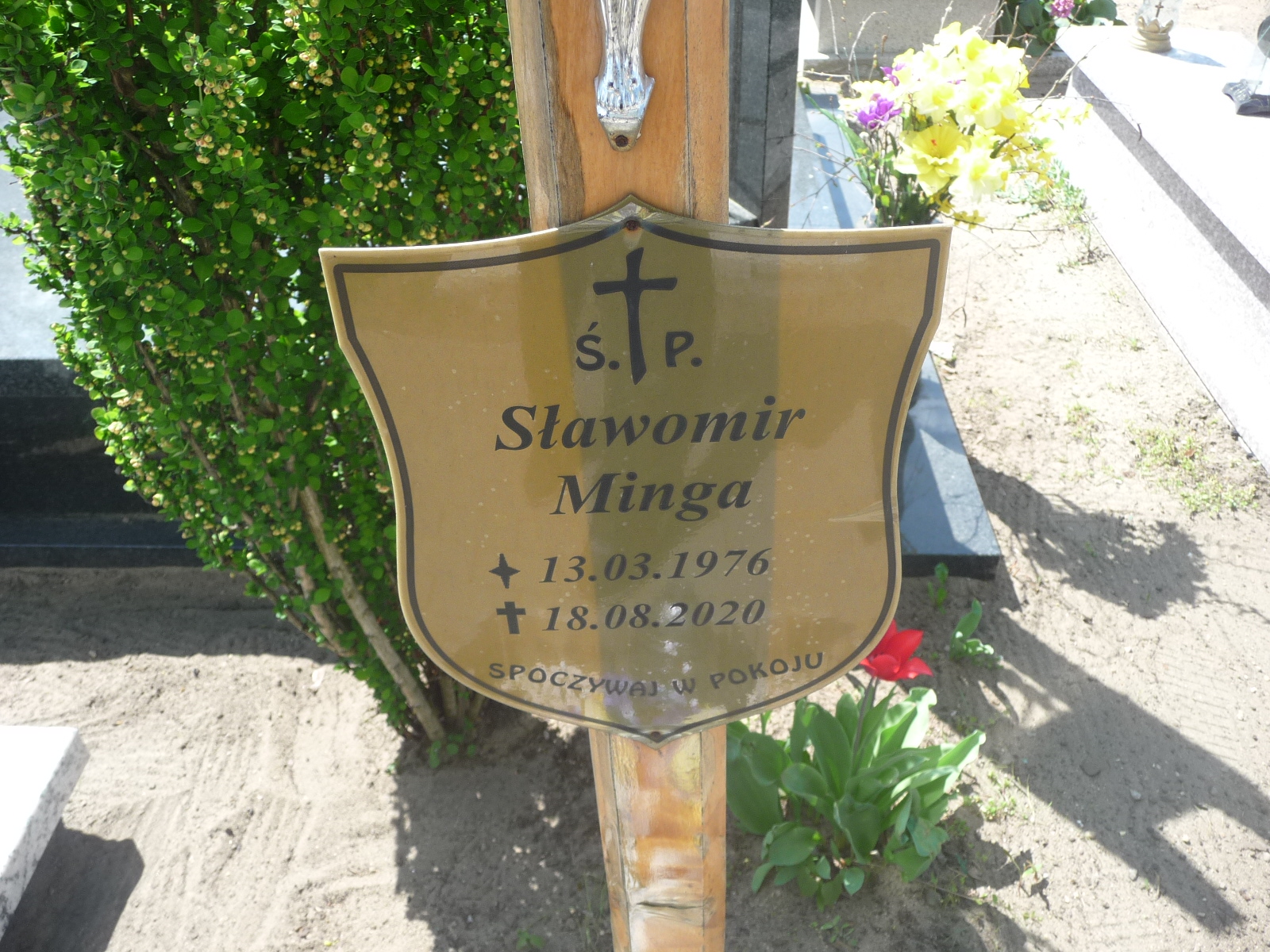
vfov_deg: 49.7
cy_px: 476
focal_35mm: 28
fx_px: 1027
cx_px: 635
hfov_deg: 63.4
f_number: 3.3
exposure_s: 1/250
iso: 100
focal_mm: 4.7
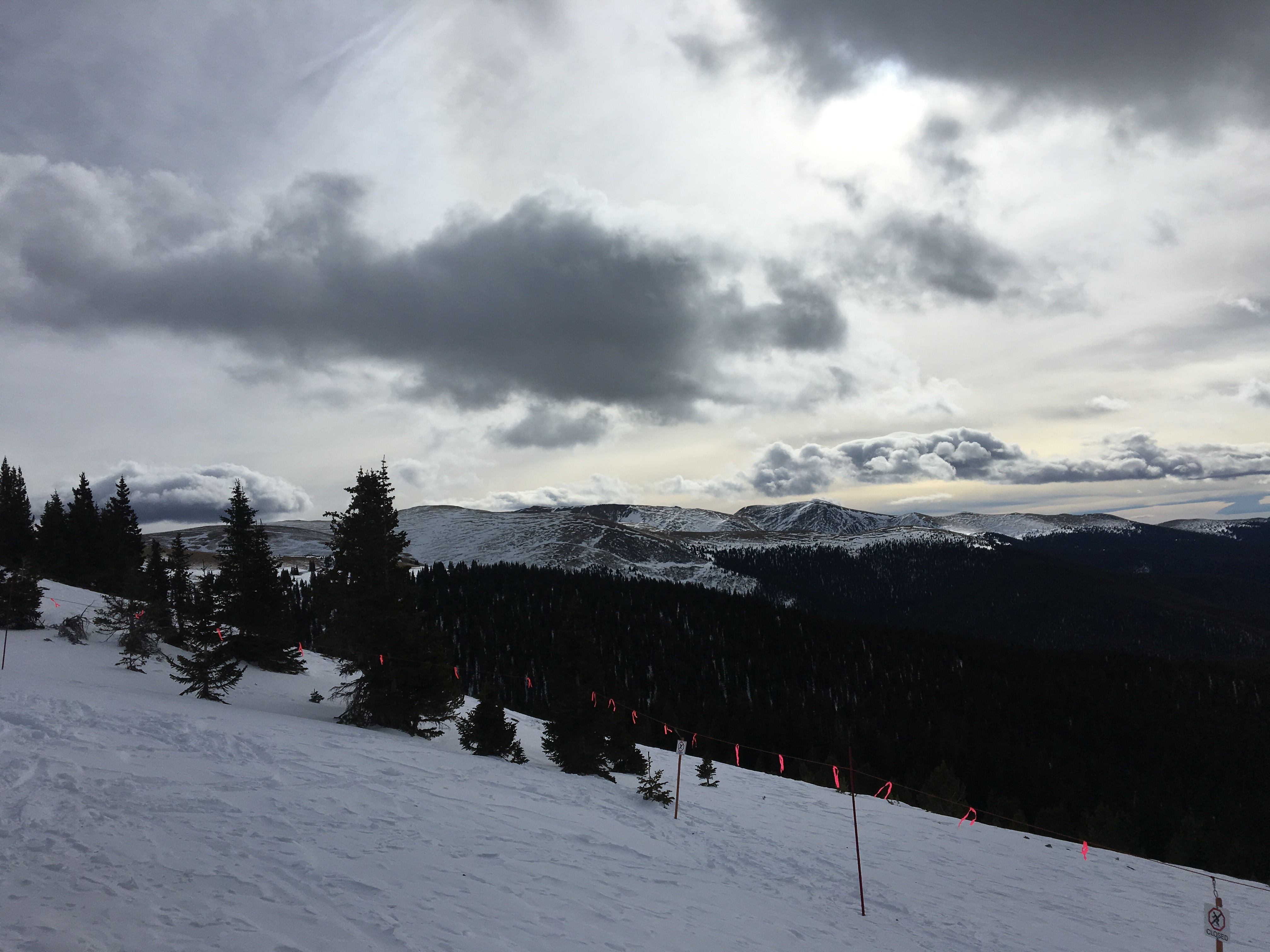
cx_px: 635
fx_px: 1064
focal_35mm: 29
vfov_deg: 48.2
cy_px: 476
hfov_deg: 61.7
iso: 25
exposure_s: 1/7692
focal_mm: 4.15
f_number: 2.2
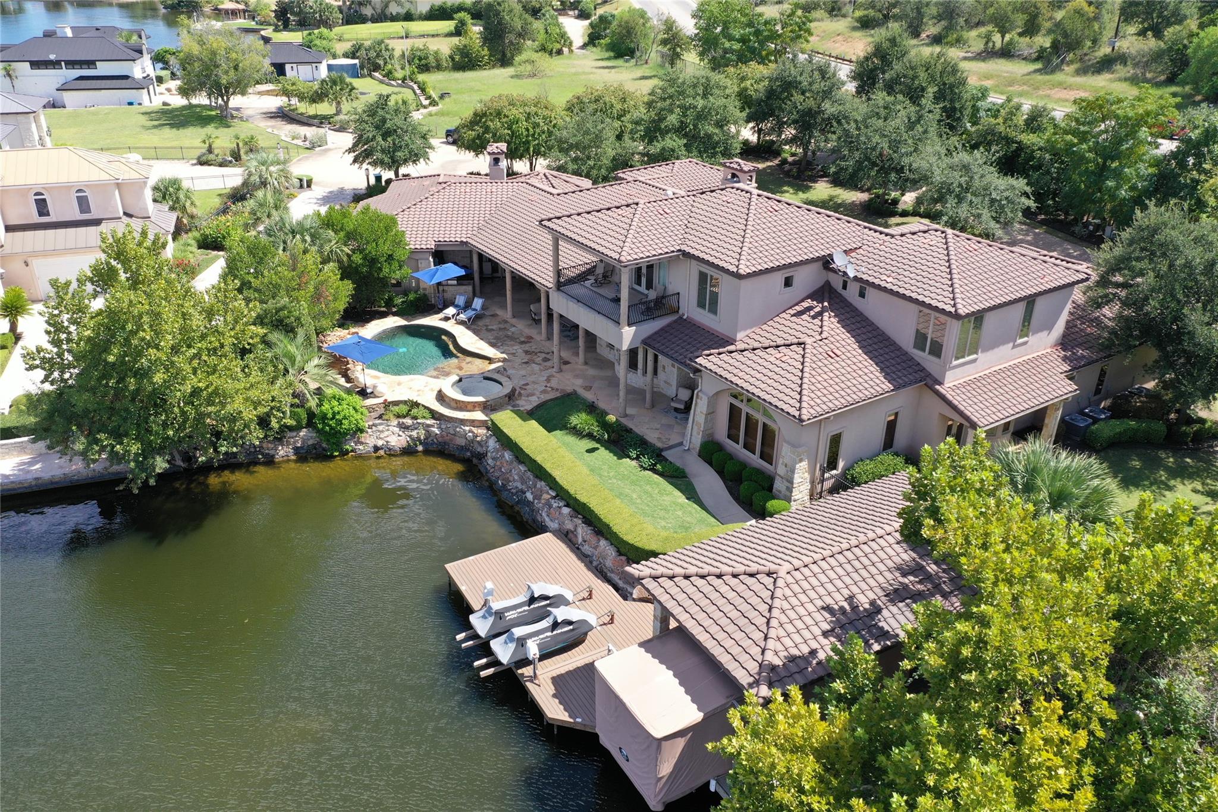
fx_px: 947
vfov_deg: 46.4
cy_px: 406
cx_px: 609
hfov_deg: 65.5
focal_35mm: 28
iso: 100
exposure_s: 1/240
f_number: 5
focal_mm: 10.26
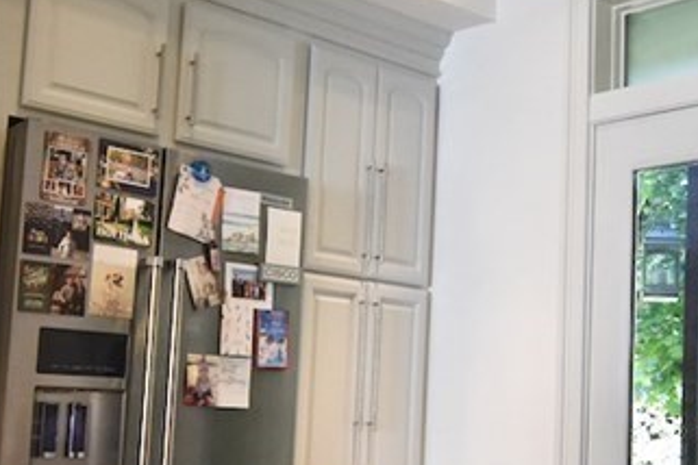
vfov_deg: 25.7
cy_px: 262
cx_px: 350
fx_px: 1020
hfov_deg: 37.8
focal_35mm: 53
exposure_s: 1/100
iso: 800
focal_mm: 11
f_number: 5
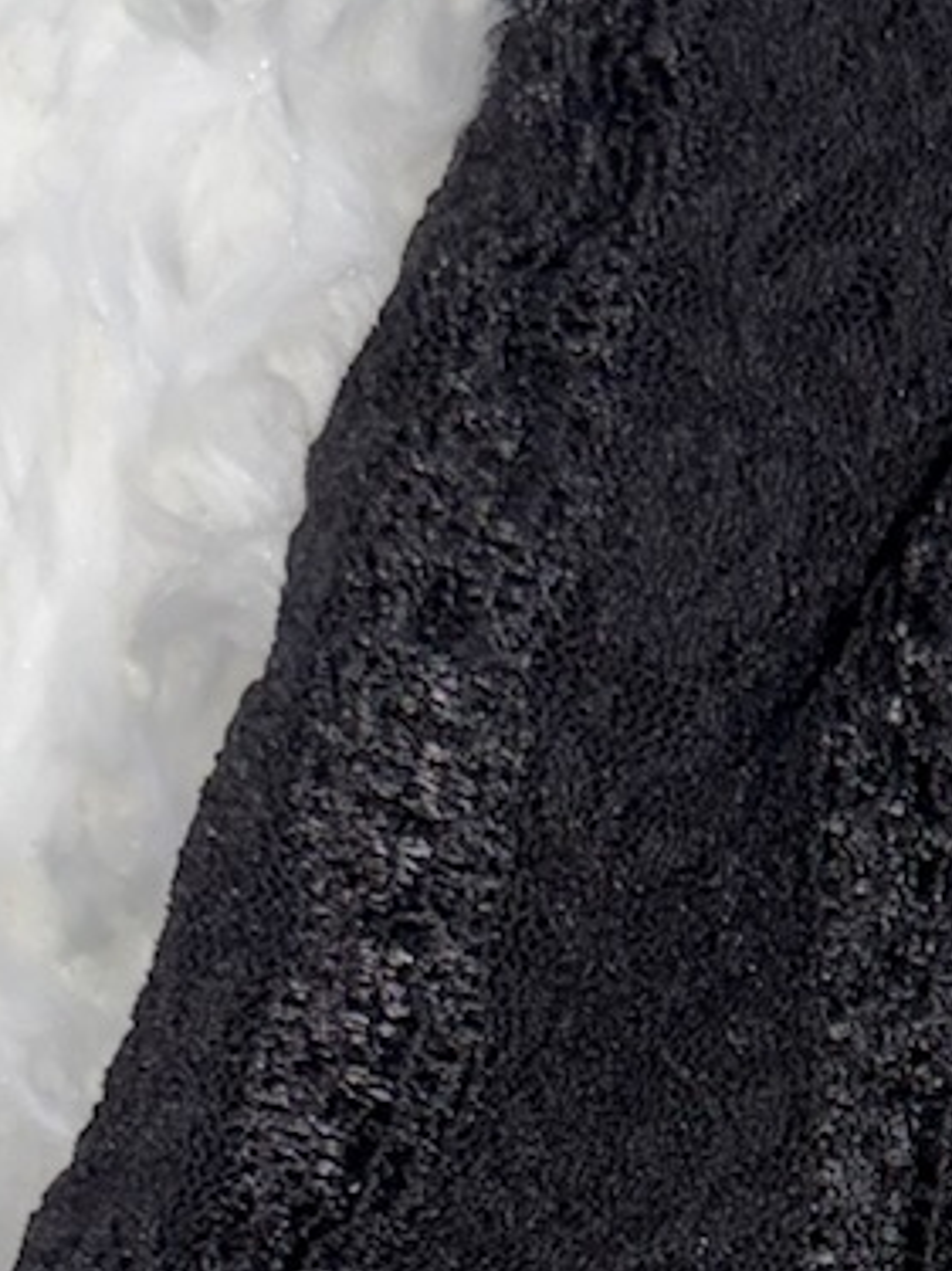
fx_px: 4806
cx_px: 1155
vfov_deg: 14.2
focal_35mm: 131
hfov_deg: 11.1
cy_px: 1834
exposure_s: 1/69
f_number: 1.78
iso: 50
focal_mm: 6.76
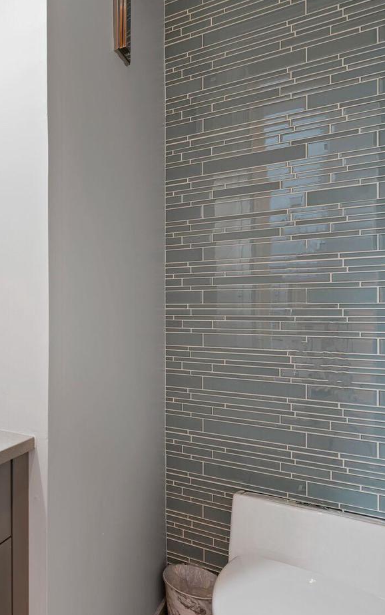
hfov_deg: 37.2
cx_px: -45
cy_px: 315
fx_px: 466
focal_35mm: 28
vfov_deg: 66.8
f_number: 8
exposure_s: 1.3
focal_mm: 17.5
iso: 200
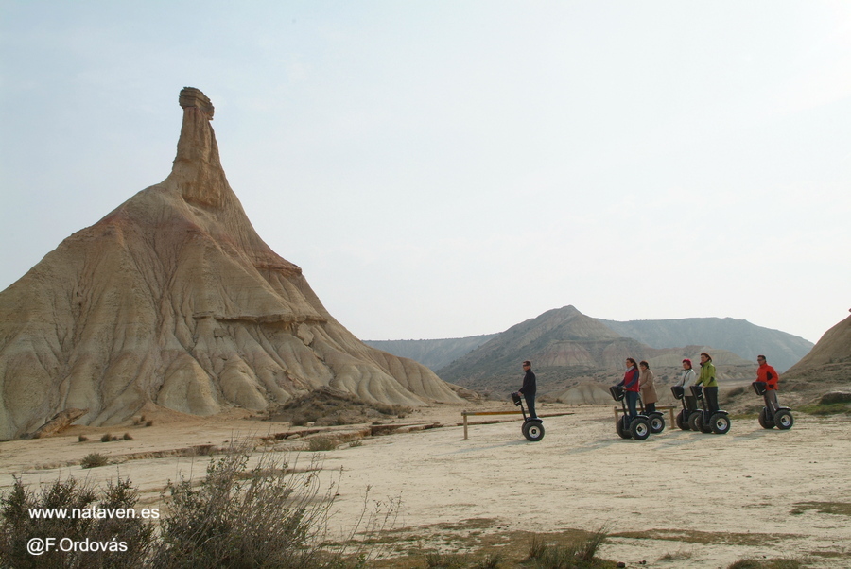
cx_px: 426
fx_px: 710
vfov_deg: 43.7
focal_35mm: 30
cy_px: 284
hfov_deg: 61.9
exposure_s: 1/180
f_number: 9.5
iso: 100
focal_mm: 20
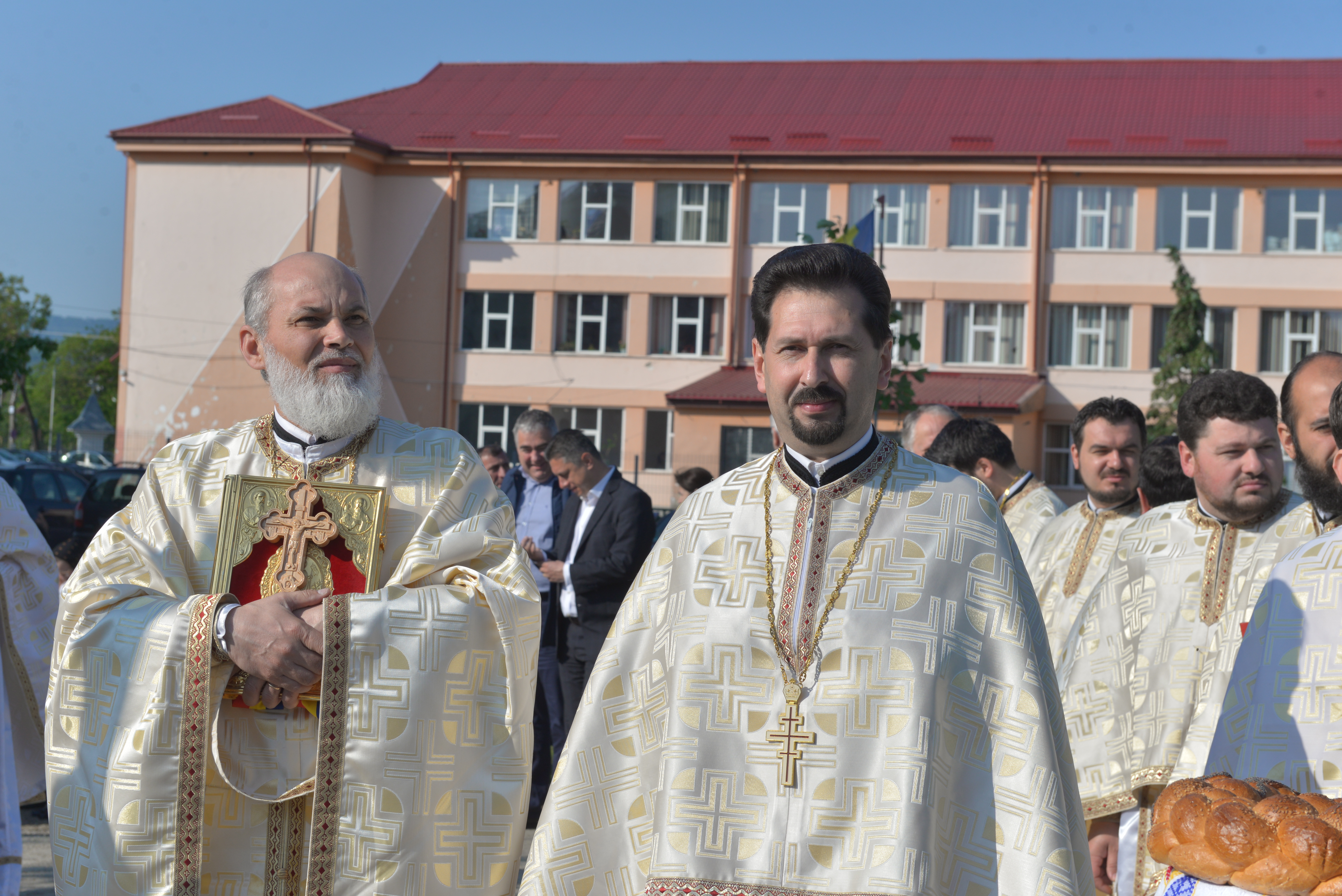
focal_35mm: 62
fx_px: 2312
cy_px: 448
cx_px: 671
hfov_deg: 32.4
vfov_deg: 21.9
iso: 320
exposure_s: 1/1000
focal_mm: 62
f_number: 8
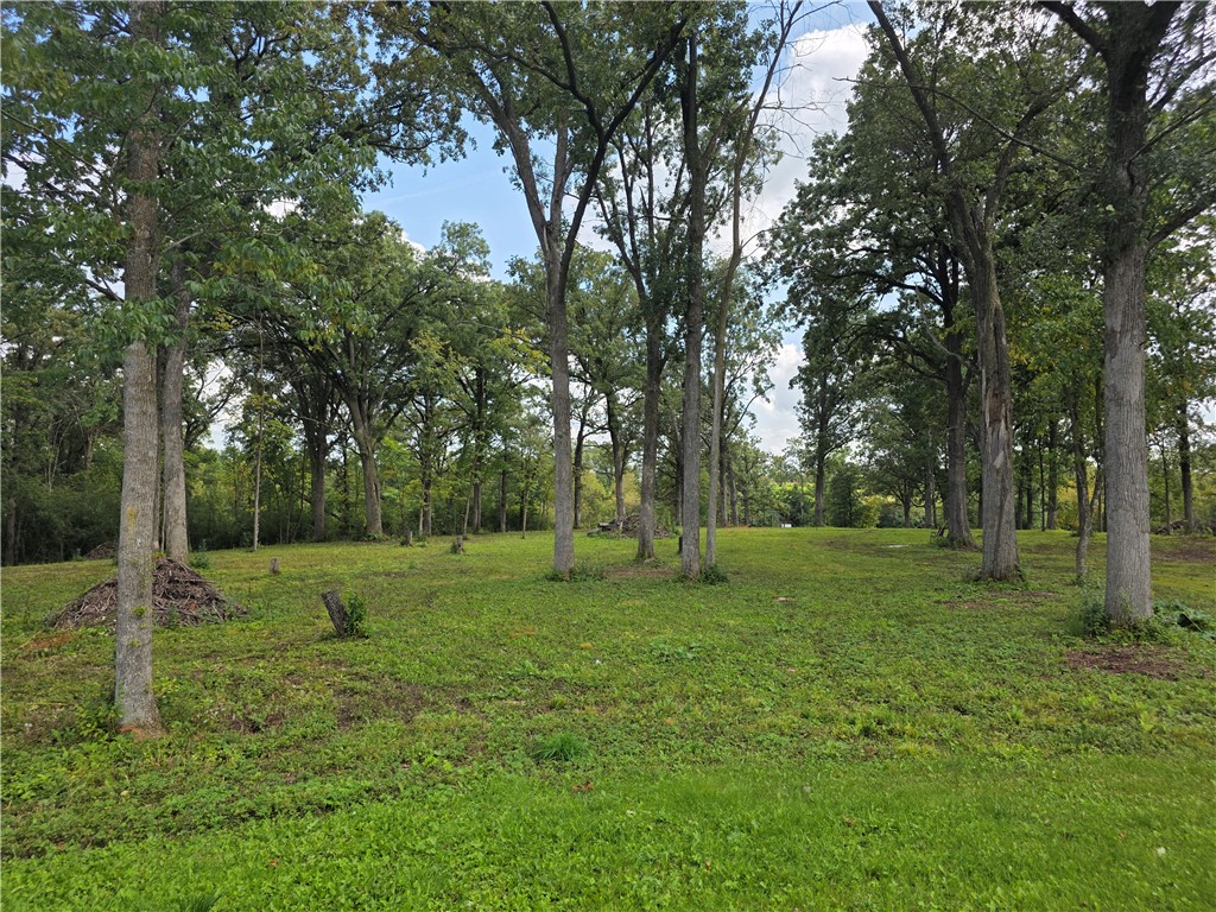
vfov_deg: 58.9
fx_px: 808
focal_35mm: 23
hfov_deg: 73.9
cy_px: 456
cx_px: 608
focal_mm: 6.3
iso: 80
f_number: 1.7
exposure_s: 1/2985
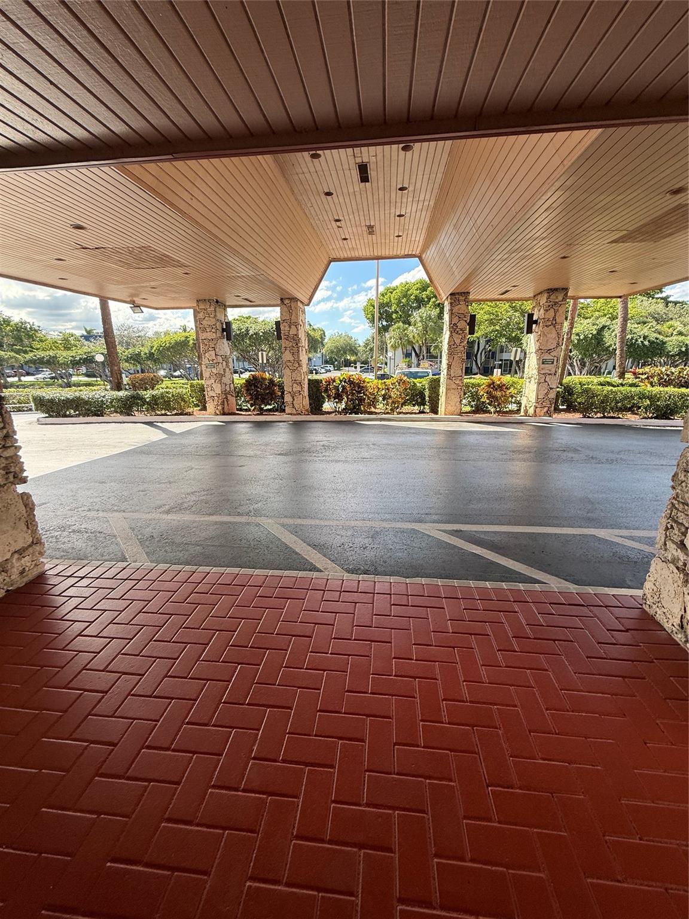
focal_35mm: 14
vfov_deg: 102.1
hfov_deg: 85.7
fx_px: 372
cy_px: 460
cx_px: 344
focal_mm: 2.22
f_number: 2.2
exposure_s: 1/475
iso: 64
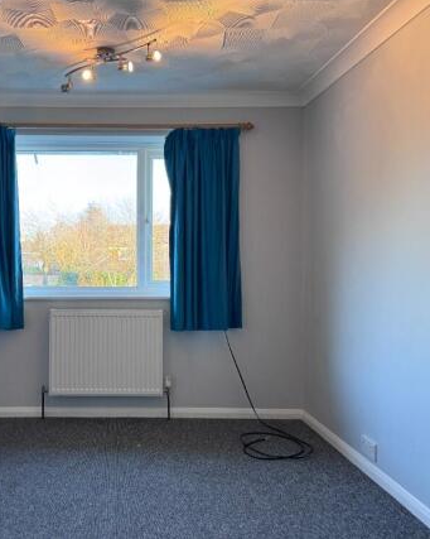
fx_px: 510
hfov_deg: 44.3
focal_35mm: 32
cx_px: 112
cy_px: 264
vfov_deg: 55.7
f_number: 1.78
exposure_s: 1/100
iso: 200
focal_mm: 6.76
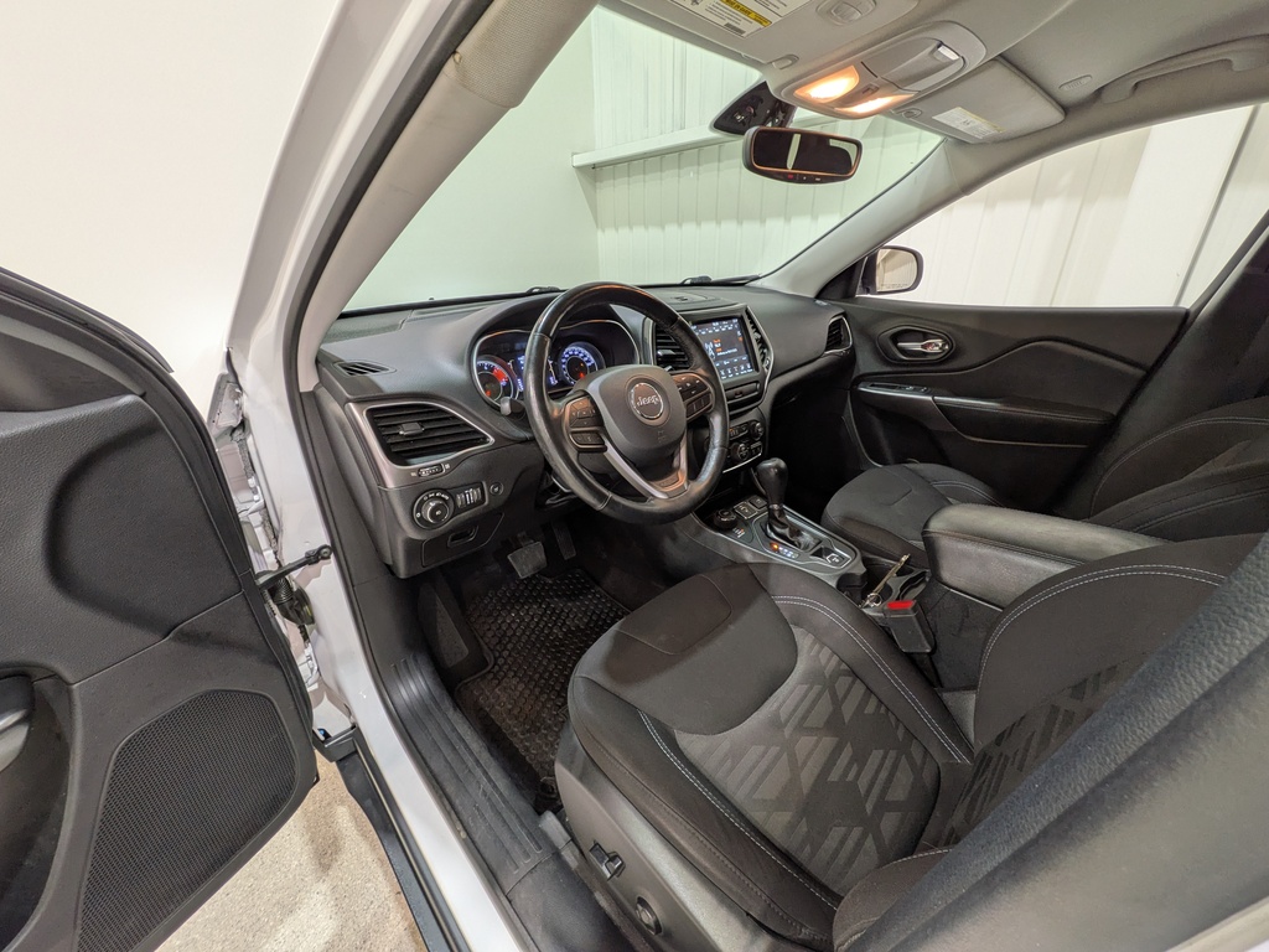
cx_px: 634
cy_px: 476
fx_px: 513
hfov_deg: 102.1
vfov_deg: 85.7
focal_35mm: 14
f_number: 2.2
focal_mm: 1.83
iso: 52
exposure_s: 1/25
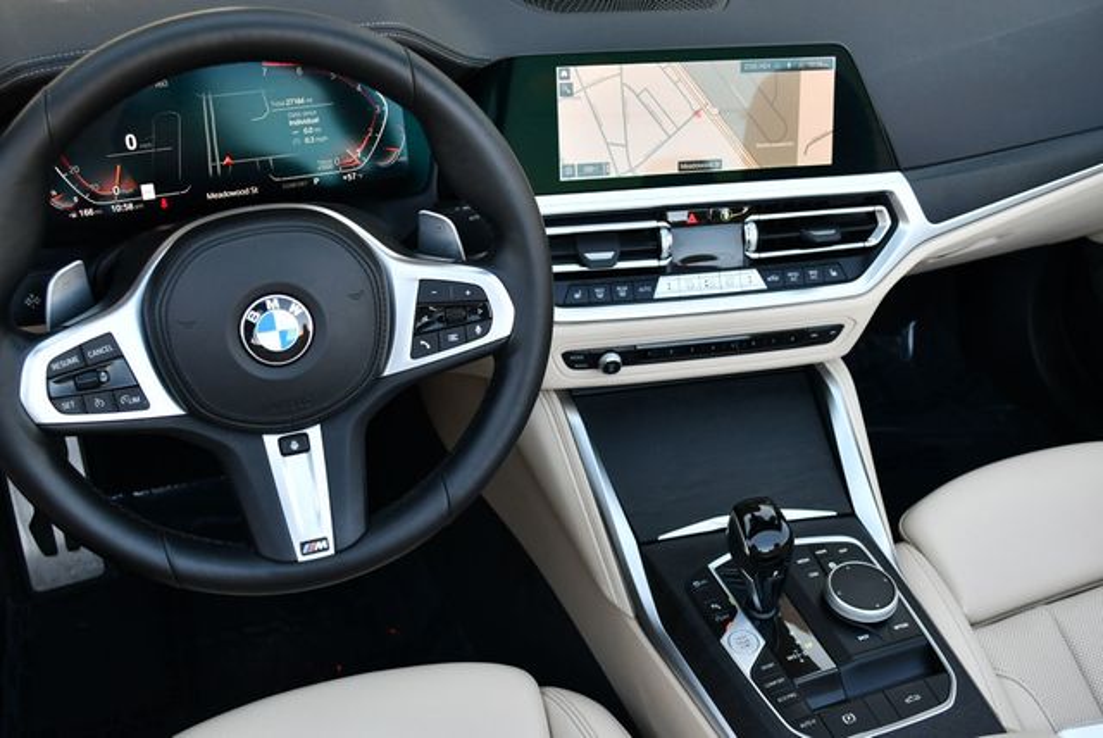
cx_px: 552
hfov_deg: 53.1
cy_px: 369
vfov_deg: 36.9
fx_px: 1104
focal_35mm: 36
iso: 400
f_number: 4
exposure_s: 1/250
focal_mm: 18
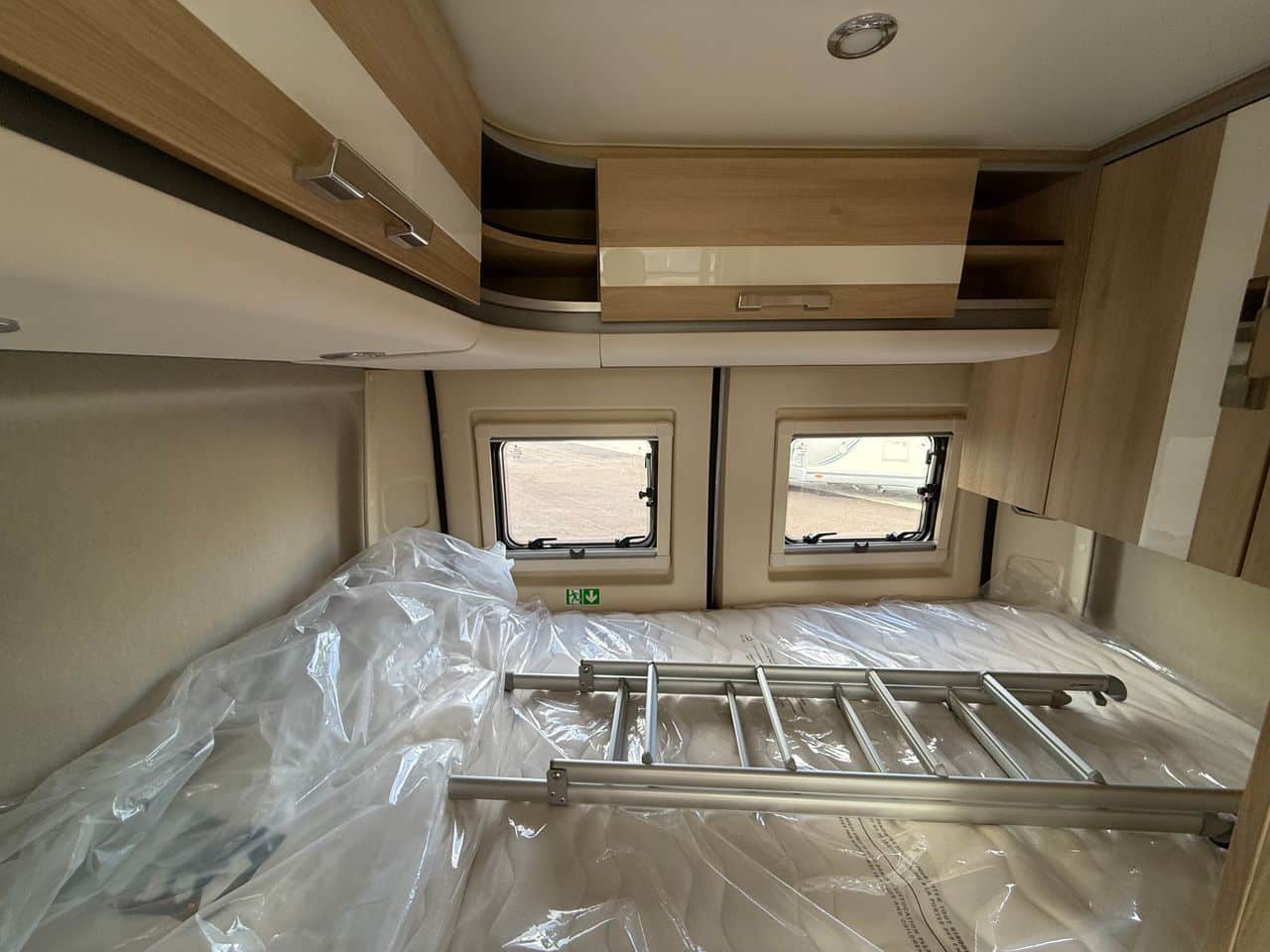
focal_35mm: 14
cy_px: 476
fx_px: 514
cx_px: 635
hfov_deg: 102.1
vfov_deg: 85.7
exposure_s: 1/99
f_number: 2.2
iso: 125
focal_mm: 2.22
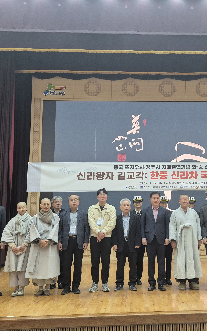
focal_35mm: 38
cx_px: 156
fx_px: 343
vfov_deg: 51.5
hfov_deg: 32.9
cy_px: 166
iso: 500
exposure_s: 1/120
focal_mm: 5.4
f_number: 1.8
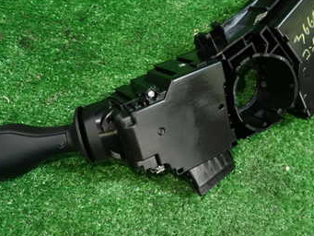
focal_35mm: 44
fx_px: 399
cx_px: 160
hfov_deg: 42.9
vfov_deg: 32.5
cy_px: 71
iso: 200
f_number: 2
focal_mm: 4.5
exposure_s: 1/30
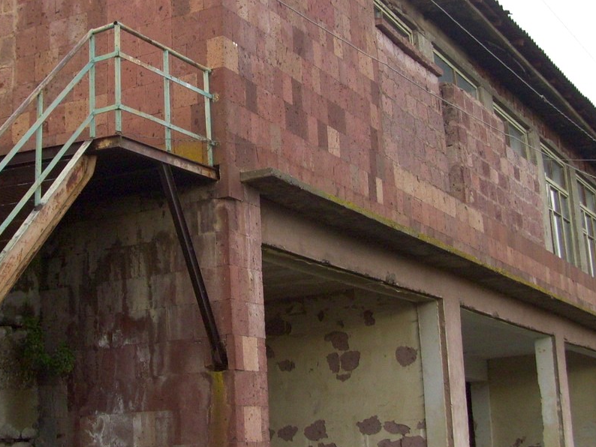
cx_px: 301
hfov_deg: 30.3
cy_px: 155
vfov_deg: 22.9
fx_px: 1102
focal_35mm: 64
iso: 100
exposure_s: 1/60
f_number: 2.9
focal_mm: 5.7
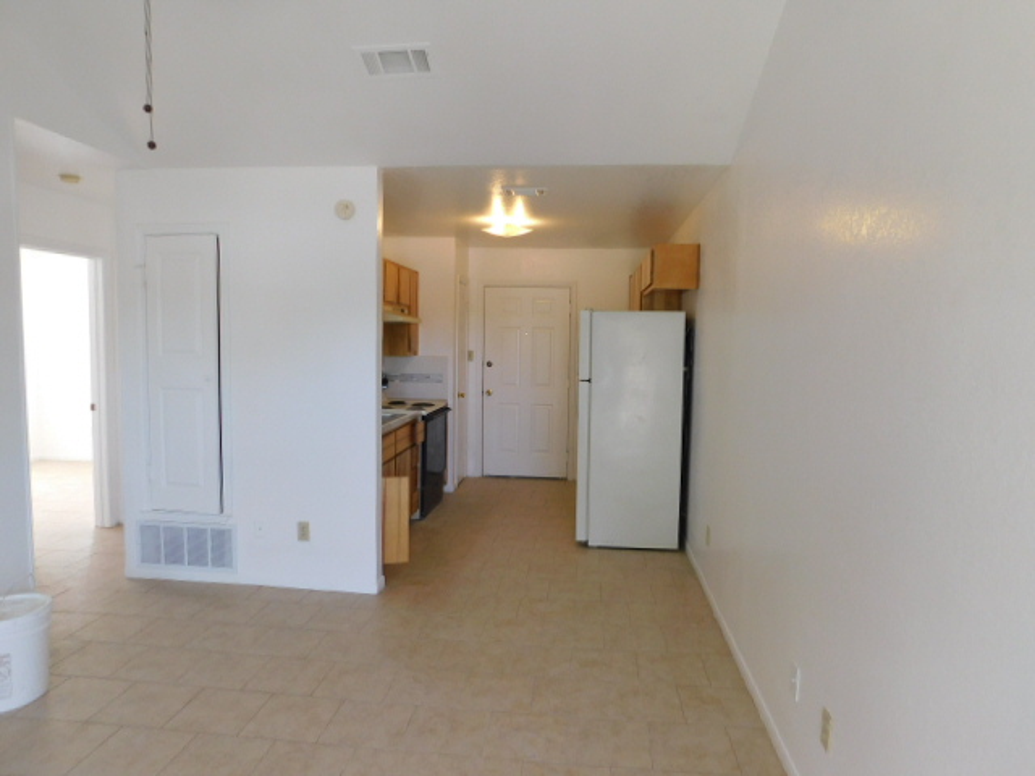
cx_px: 518
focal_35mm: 23
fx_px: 688
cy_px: 388
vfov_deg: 58.9
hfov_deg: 73.9
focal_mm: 4
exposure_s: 1/30
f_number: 3
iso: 125
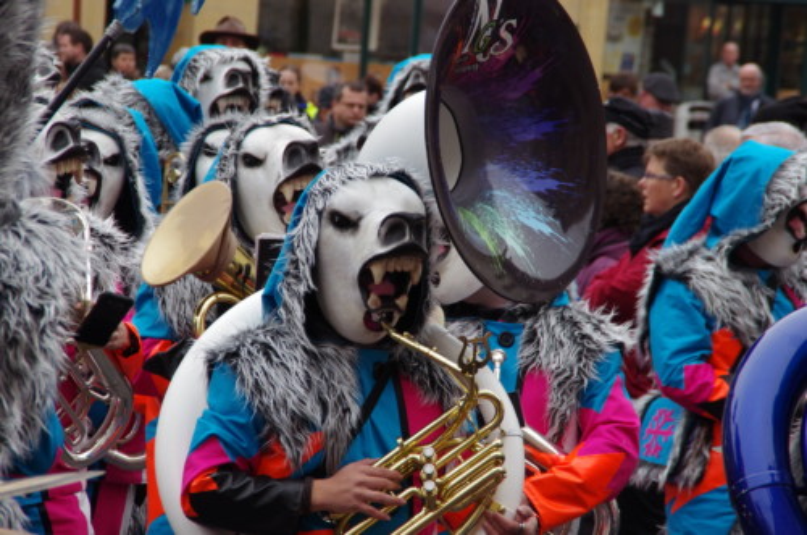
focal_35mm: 300
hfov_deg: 6.9
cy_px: 268
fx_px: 6710
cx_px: 404
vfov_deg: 4.6
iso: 1600
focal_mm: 200
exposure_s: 1/250
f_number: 10
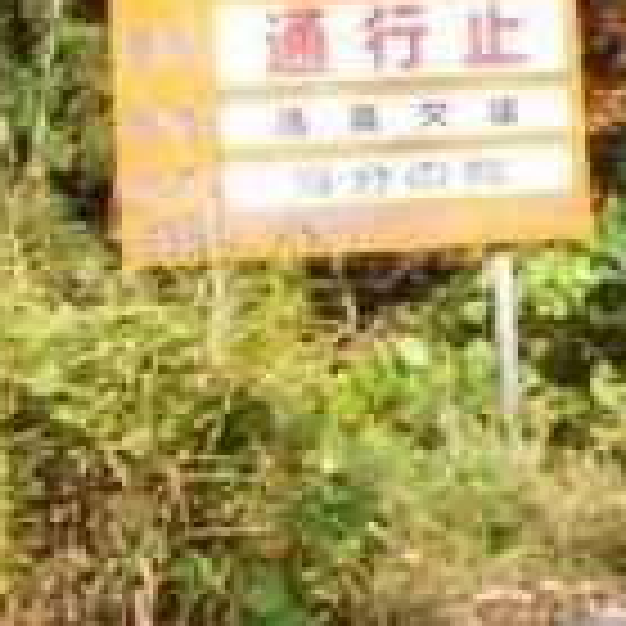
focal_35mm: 108
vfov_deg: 15.9
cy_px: 18
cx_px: 986
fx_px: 2210
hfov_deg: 14.8
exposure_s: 1/200
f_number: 4.3
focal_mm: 6.2
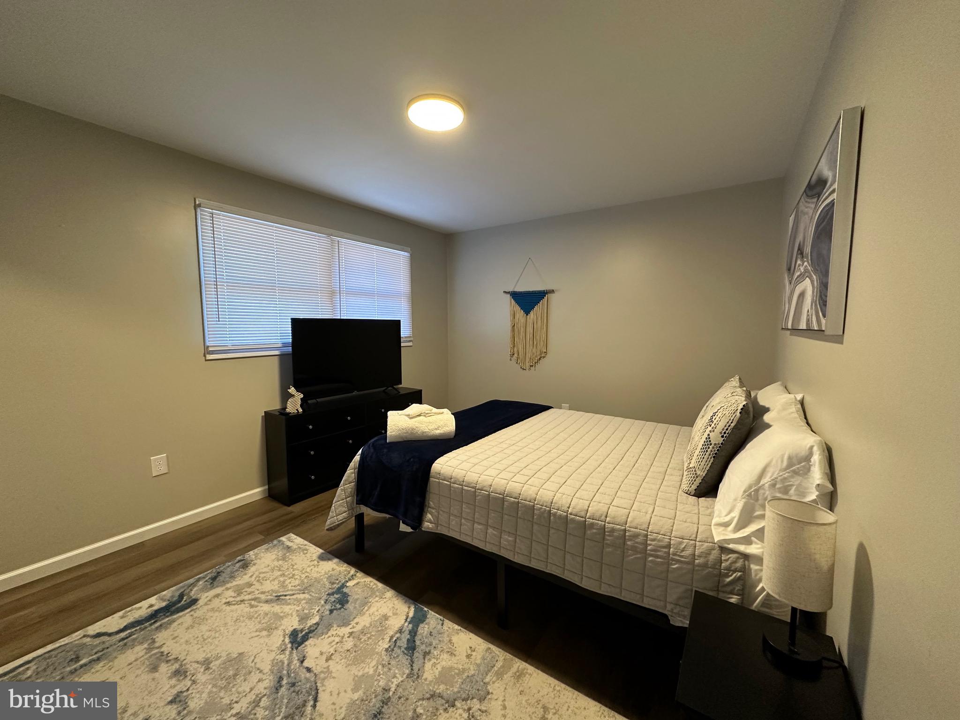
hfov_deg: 102.1
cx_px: 480
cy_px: 360
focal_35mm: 14
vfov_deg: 85.7
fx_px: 388
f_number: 2.2
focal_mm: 2.22
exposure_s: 1/60
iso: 250
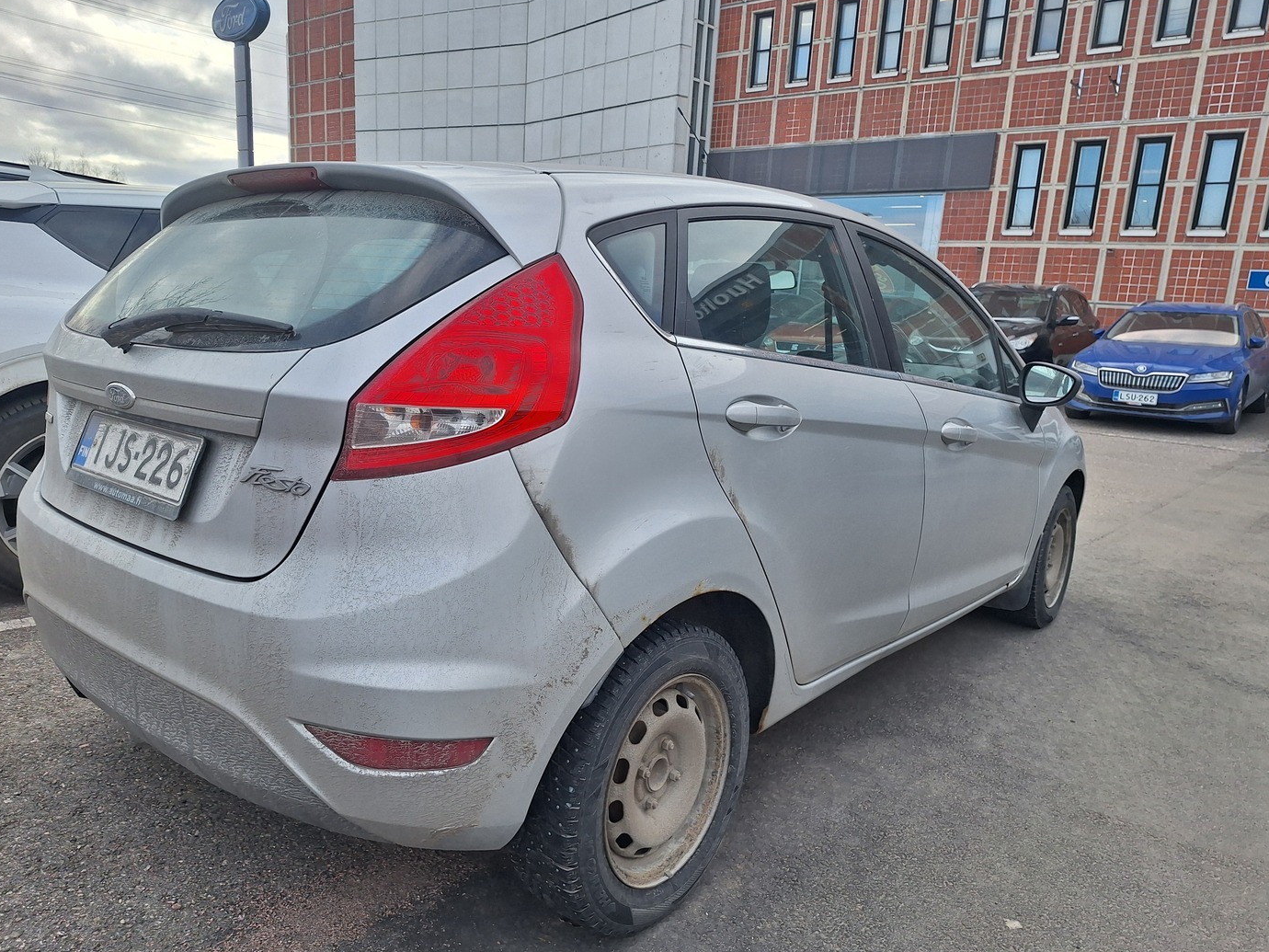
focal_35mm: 24
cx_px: 609
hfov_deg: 71.6
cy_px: 485
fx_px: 880
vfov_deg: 56.8
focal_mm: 5.54
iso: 40
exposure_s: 1/1072
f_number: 1.8
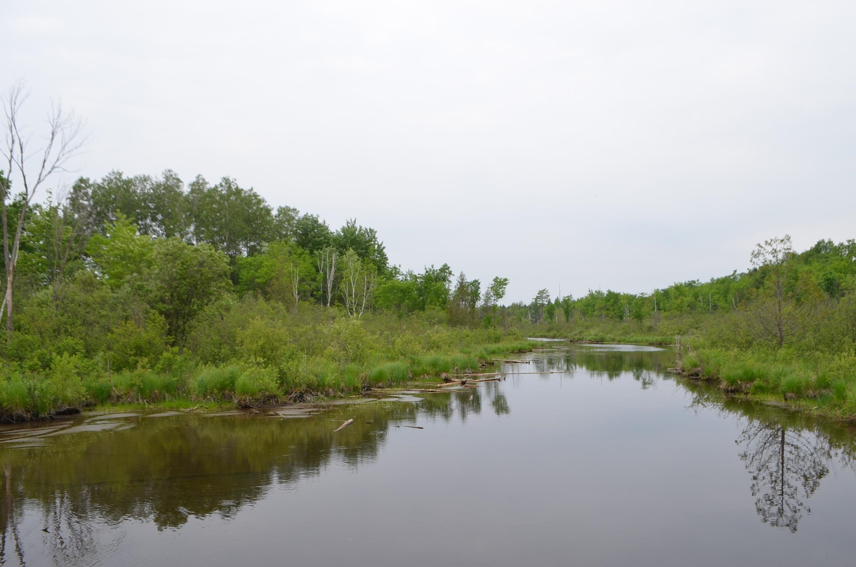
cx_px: 428
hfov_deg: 67.5
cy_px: 284
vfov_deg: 47.7
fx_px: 641
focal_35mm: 27
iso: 140
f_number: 8
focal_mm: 18
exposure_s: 1/250
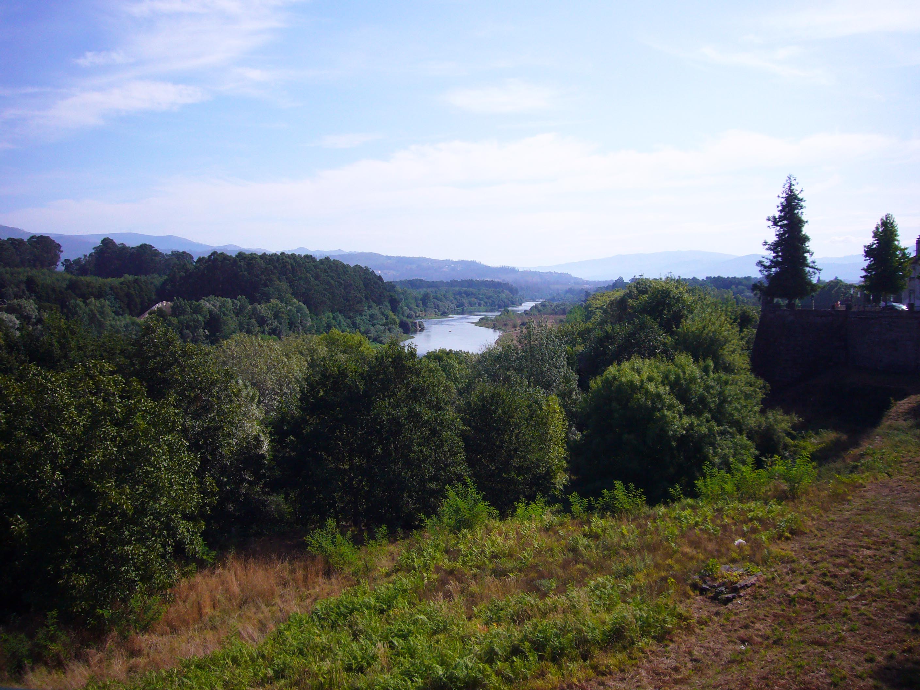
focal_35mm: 28
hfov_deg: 63.4
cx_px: 460
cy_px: 345
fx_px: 744
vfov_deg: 49.7
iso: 80
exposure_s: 1/500
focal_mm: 4.6
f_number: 5.6
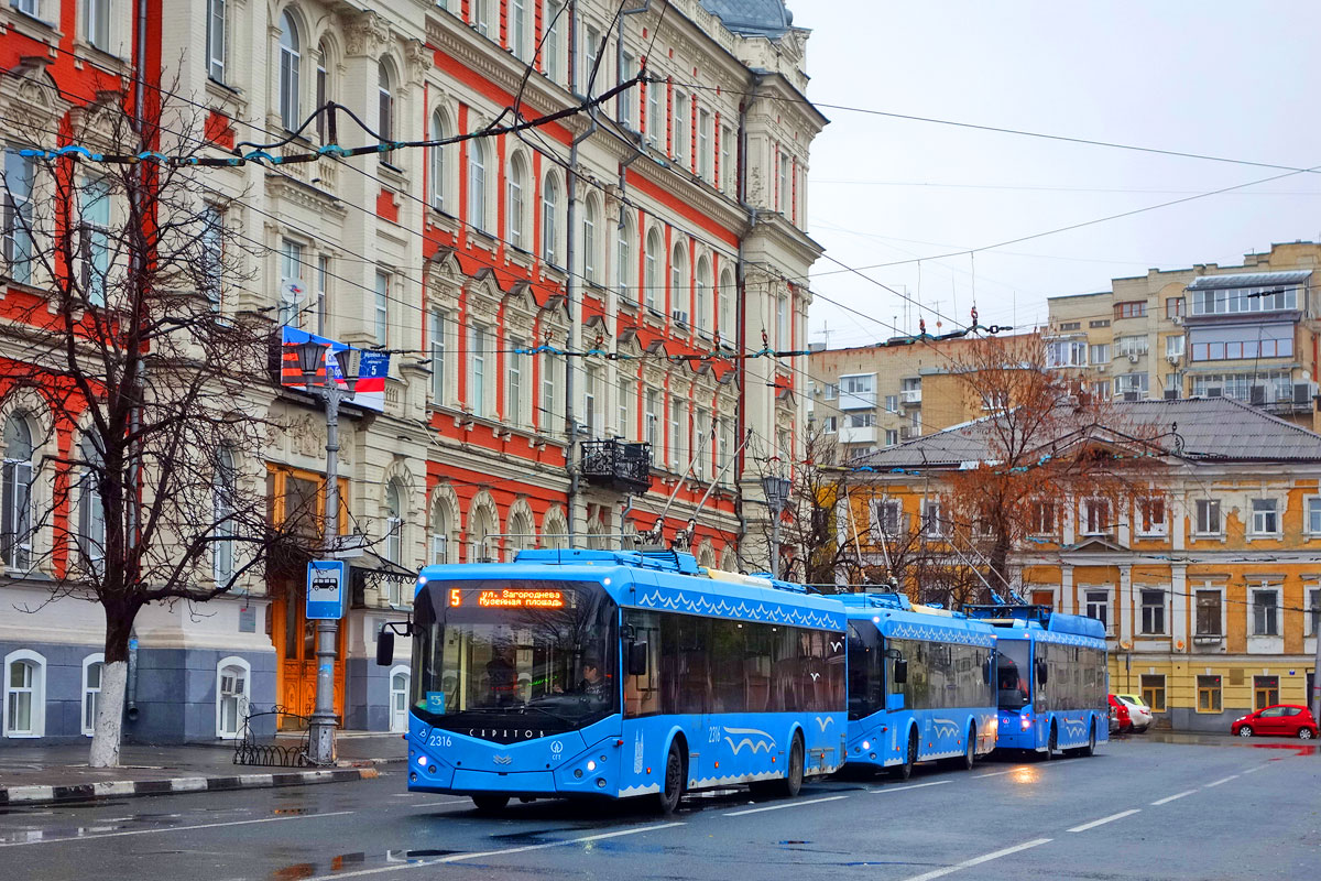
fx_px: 2348
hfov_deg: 31.4
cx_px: 660
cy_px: 440
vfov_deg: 21.2
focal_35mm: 64
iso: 320
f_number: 4
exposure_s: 1/80
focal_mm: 23.82
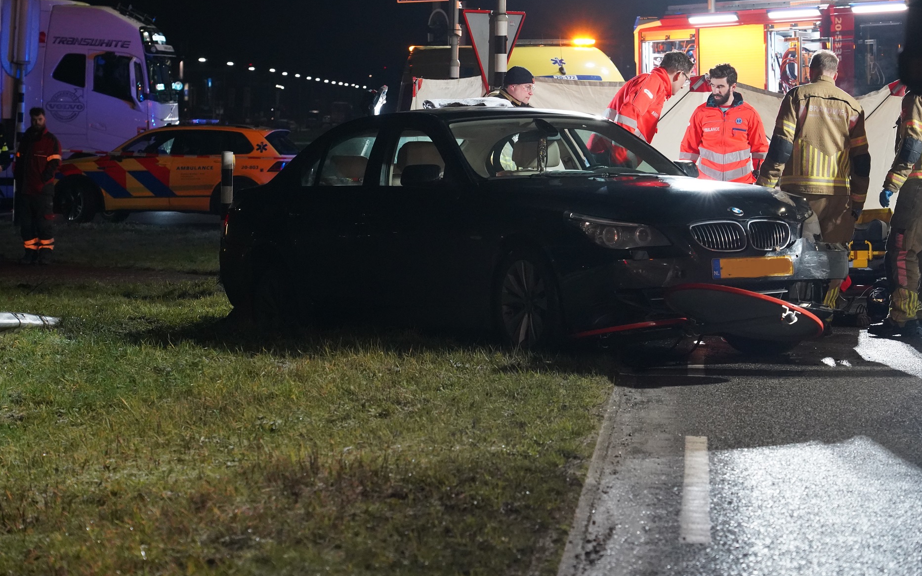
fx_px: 2714
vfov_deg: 12.1
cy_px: 262
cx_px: 466
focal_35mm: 108
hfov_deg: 19.3
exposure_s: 1/60
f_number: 6.3
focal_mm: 103
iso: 8000
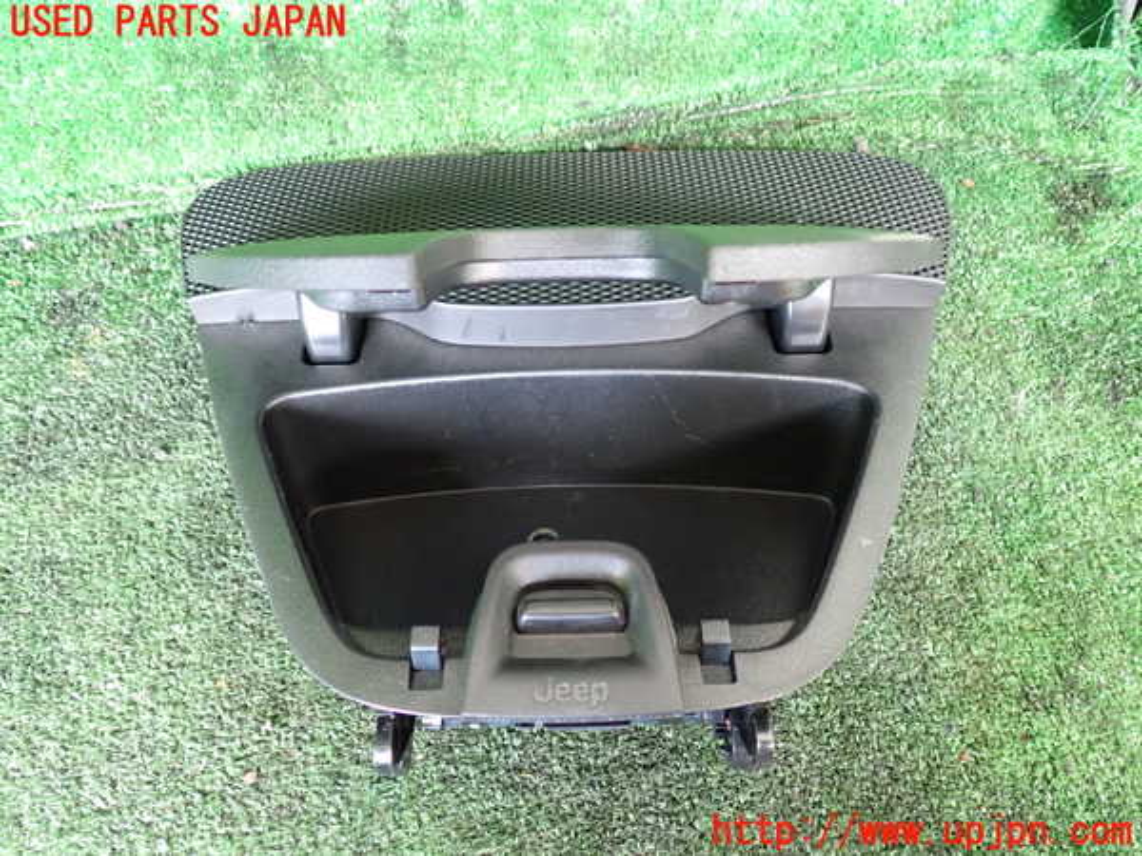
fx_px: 990
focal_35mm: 30
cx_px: 571
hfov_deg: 60.0
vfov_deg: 46.8
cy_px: 428
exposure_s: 1/30
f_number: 2.3
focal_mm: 5.4
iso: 800
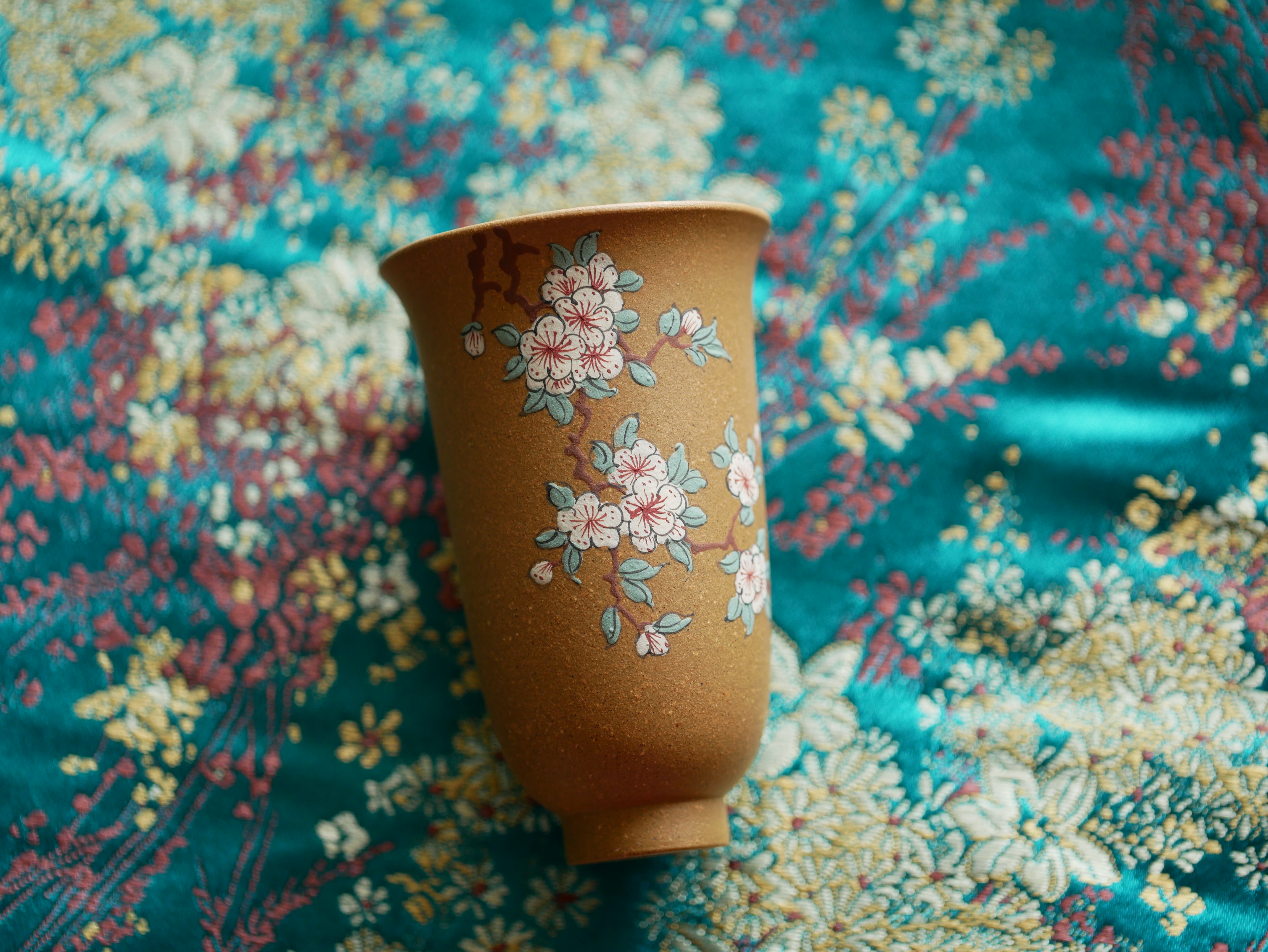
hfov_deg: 21.8
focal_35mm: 90
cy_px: 476
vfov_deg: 16.4
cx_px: 634
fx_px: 3298
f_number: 2.8
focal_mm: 45
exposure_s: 1/100
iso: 200
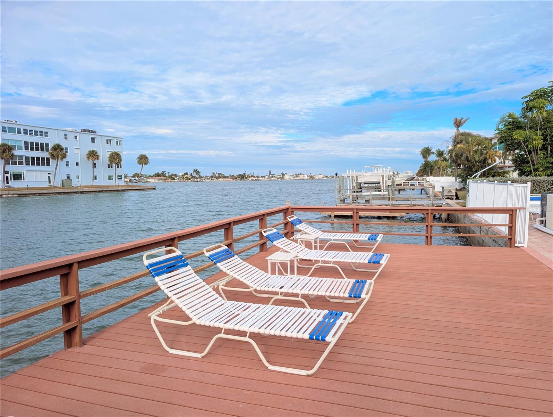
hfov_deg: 71.5
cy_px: 208
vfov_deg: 56.9
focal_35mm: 24
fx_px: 384
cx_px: 276
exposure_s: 1/840
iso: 23
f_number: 1.68
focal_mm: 6.9
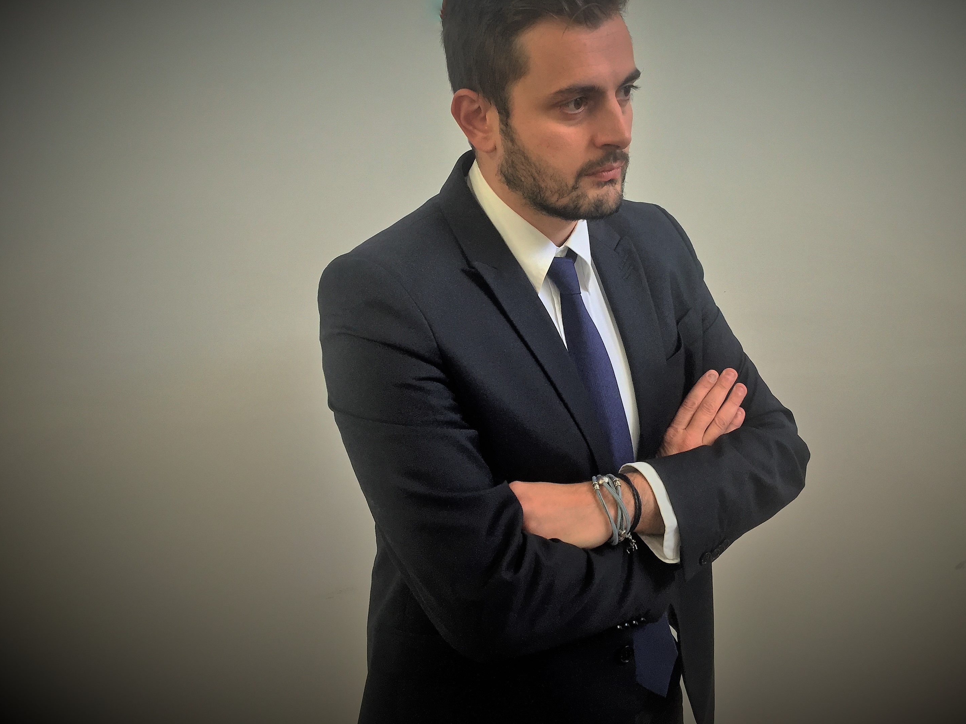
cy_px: 318
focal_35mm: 33
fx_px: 921
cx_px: 536
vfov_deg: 42.9
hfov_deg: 55.2
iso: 125
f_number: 2.2
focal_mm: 4.15
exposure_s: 1/33
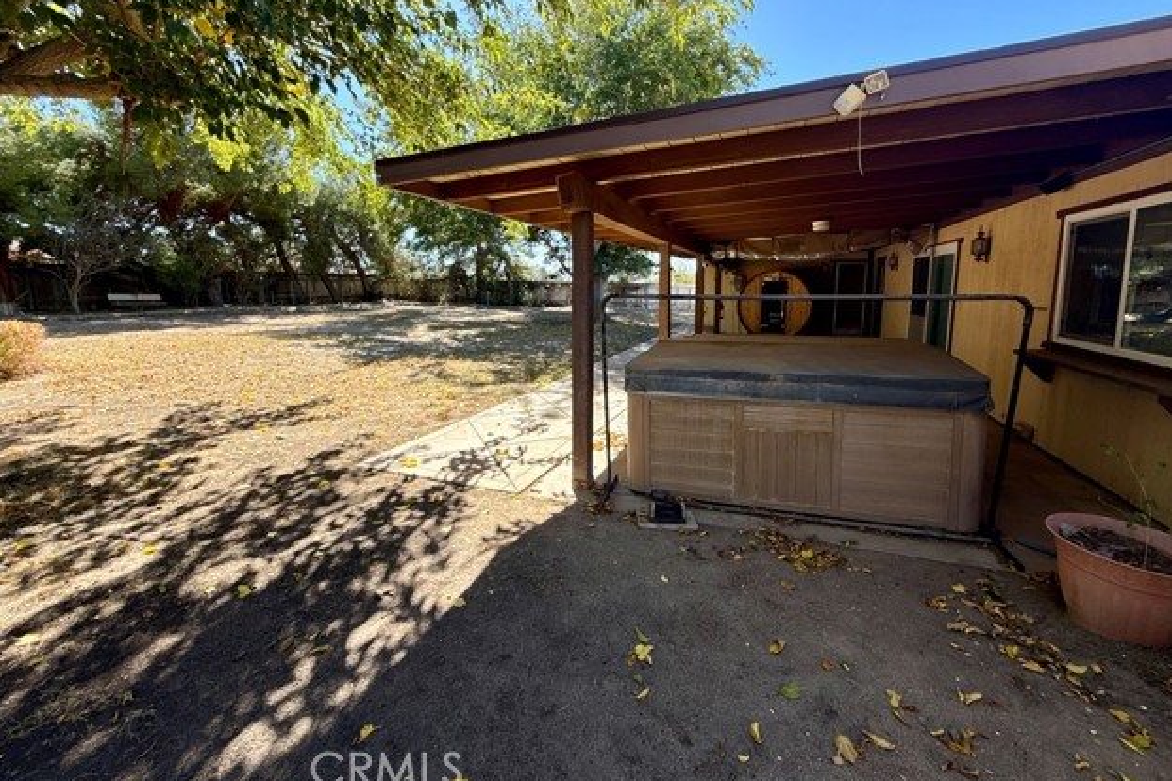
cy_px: 343
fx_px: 488
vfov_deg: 77.0
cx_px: 602
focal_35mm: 15
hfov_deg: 100.4
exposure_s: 1/585
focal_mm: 2.22
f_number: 2.2
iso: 64
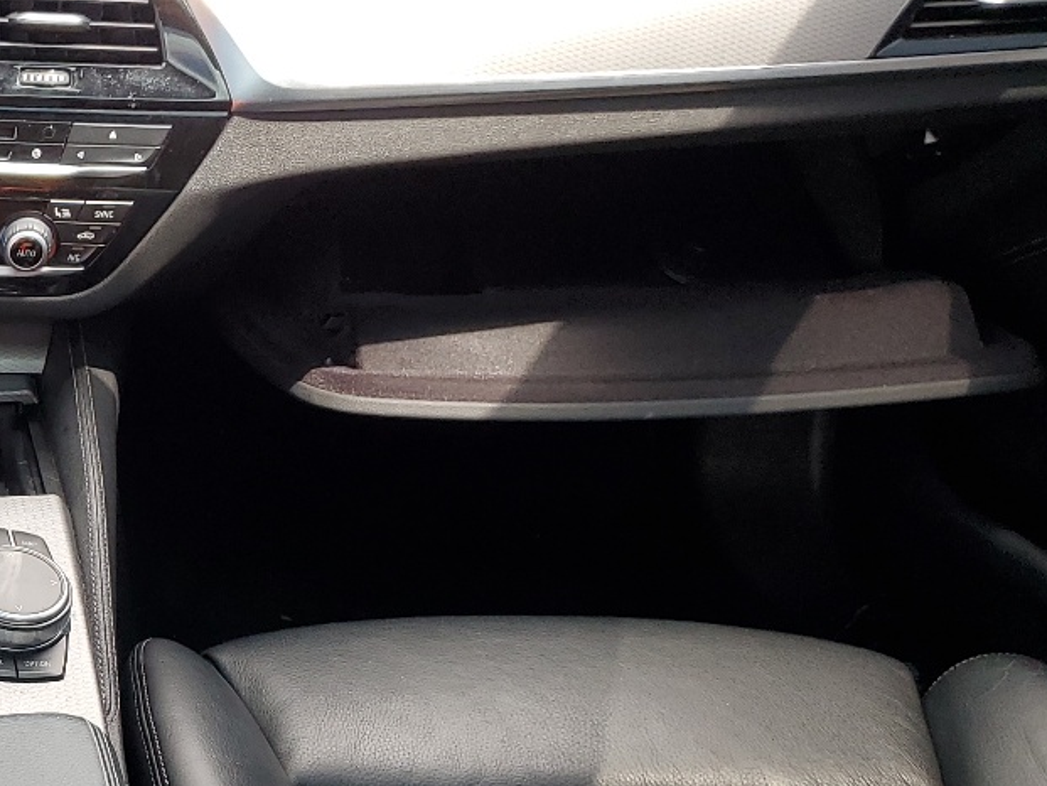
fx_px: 2027
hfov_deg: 25.5
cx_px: -256
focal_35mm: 67
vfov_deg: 21.8
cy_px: 553
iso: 51
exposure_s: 1/60.2
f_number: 1.5
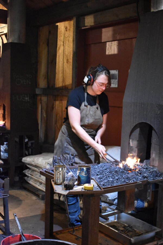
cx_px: 82
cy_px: 122
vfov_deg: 38.9
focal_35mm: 51
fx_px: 346
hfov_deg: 26.5
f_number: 4.5
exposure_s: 1/60
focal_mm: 34
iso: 7200
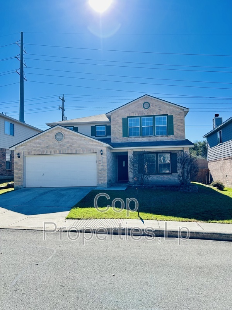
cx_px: 116
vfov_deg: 67.3
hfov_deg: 53.1
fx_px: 232
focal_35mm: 26
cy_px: 155
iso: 50
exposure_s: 1/2841
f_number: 1.5
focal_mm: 5.7
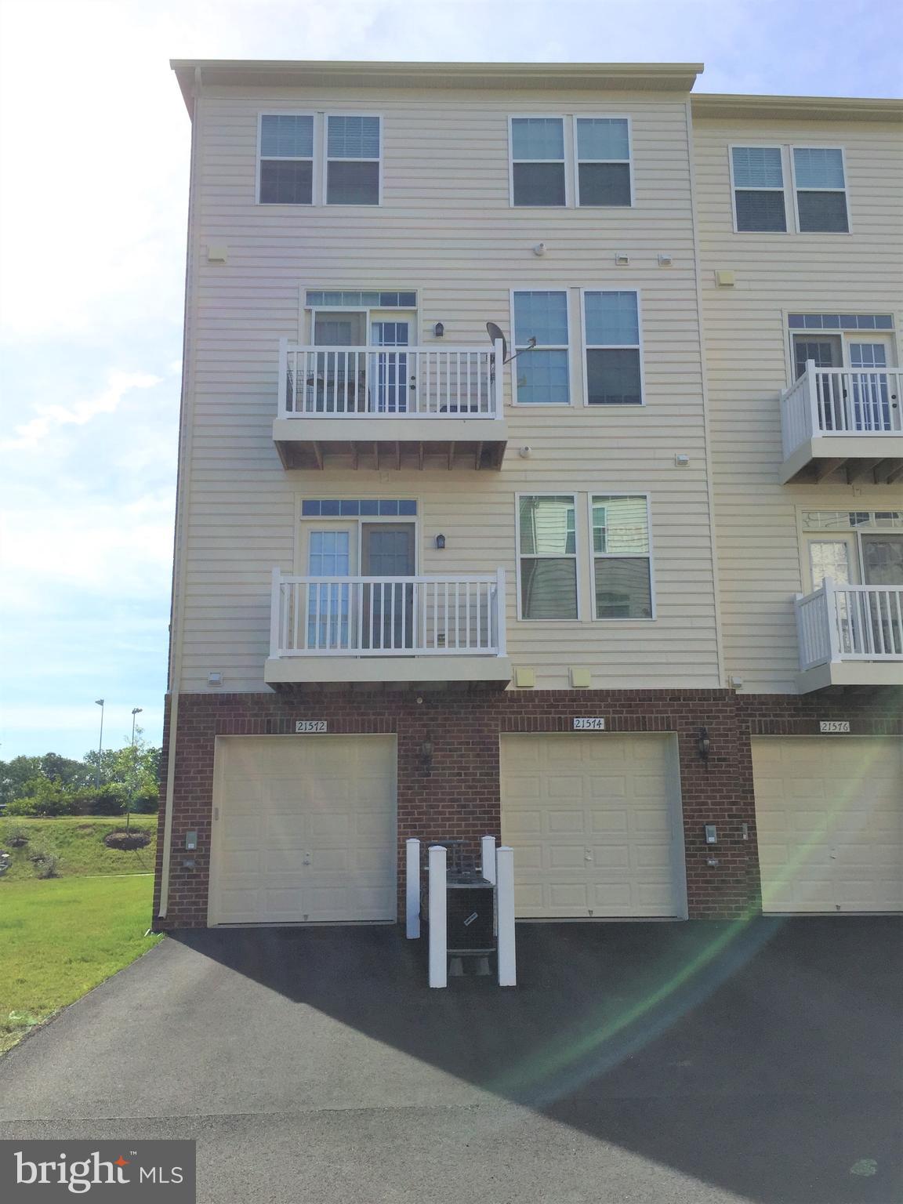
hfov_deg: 48.2
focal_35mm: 29
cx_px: 452
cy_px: 602
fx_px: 1009
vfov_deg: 61.7
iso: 32
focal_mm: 4.15
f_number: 2.2
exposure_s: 1/2475
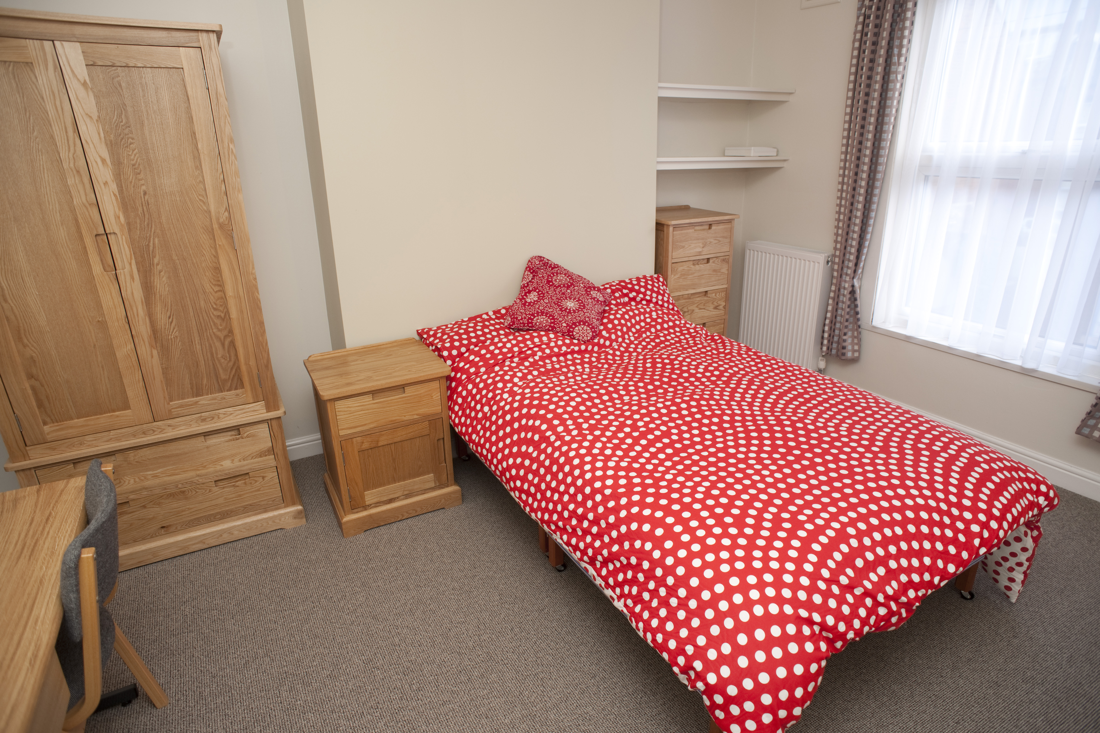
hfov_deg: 84.0
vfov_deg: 61.9
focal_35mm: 20
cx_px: 550
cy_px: 366
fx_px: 611
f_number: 4.5
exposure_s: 1/40
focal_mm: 20
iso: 200
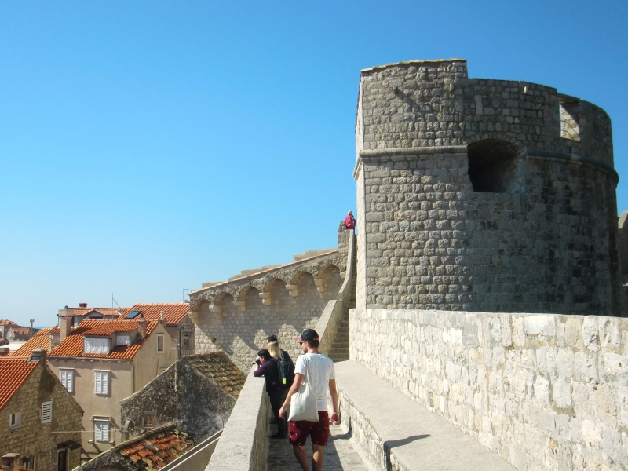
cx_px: 314
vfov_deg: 37.7
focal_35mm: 38
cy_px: 236
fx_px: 689
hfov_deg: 49.0
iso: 100
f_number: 8.9
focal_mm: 6.66
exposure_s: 1/250
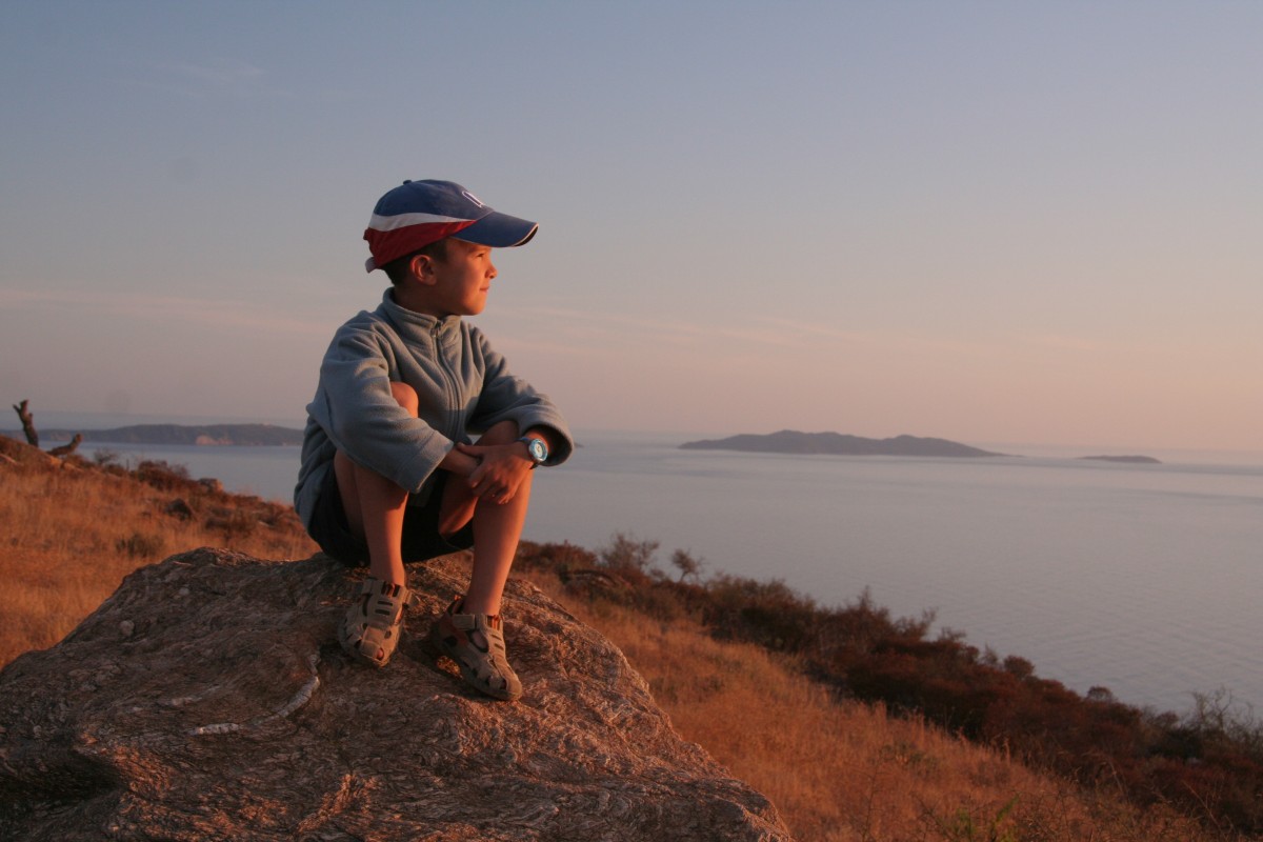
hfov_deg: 35.6
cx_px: 632
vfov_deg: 24.2
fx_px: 1965
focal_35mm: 56
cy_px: 421
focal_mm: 35
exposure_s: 1/100
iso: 400
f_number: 10
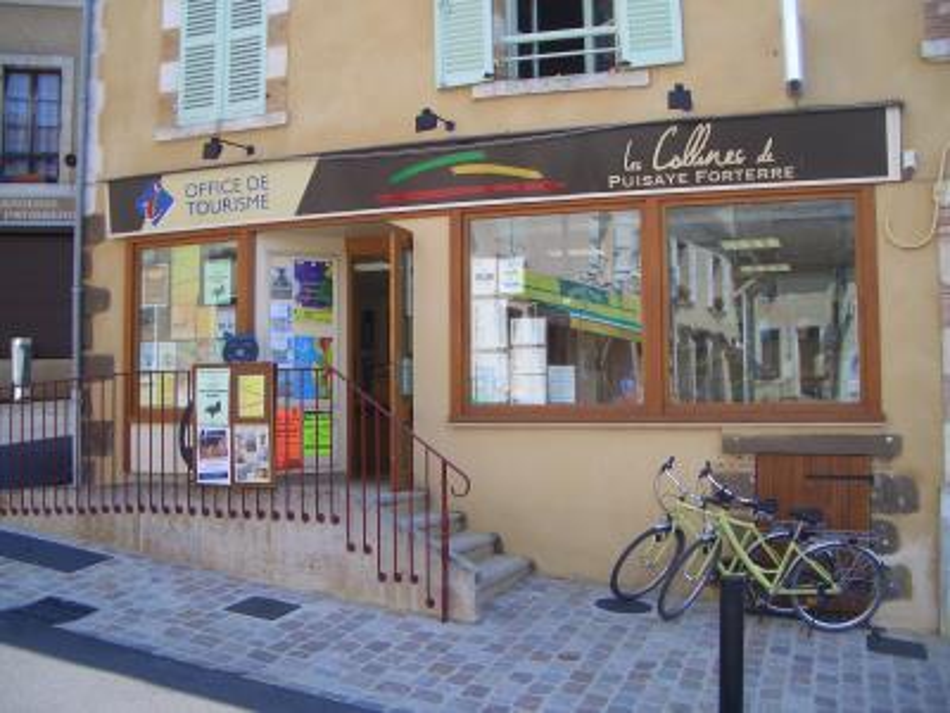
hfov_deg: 52.6
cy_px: 356
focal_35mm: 35
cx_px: 475
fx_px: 961
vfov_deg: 40.7
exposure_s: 1/500
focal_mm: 5.8
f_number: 2.6
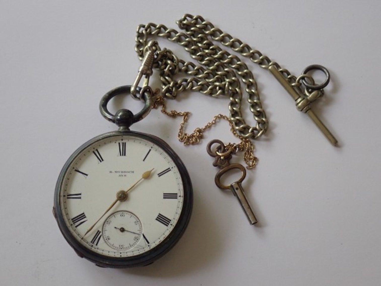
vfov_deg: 18.4
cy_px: 143
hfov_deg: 24.4
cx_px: 190
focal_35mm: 80
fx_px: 881
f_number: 4.4
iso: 500
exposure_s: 1/80
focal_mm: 14.41
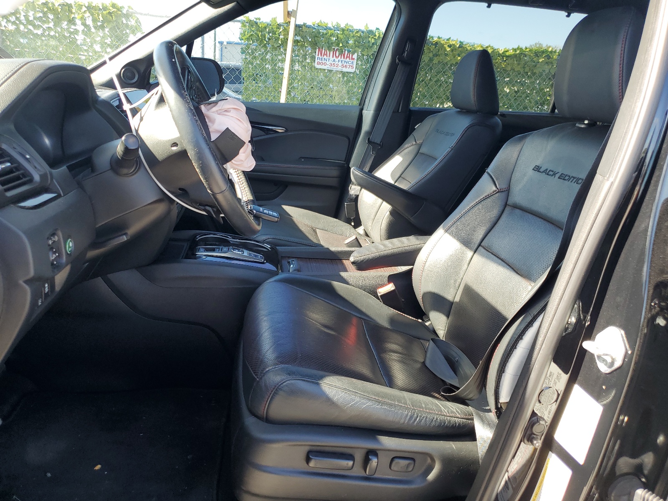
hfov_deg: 67.3
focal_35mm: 26
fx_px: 502
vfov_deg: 53.1
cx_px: 334
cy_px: 250
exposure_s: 1/227
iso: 50
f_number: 1.5
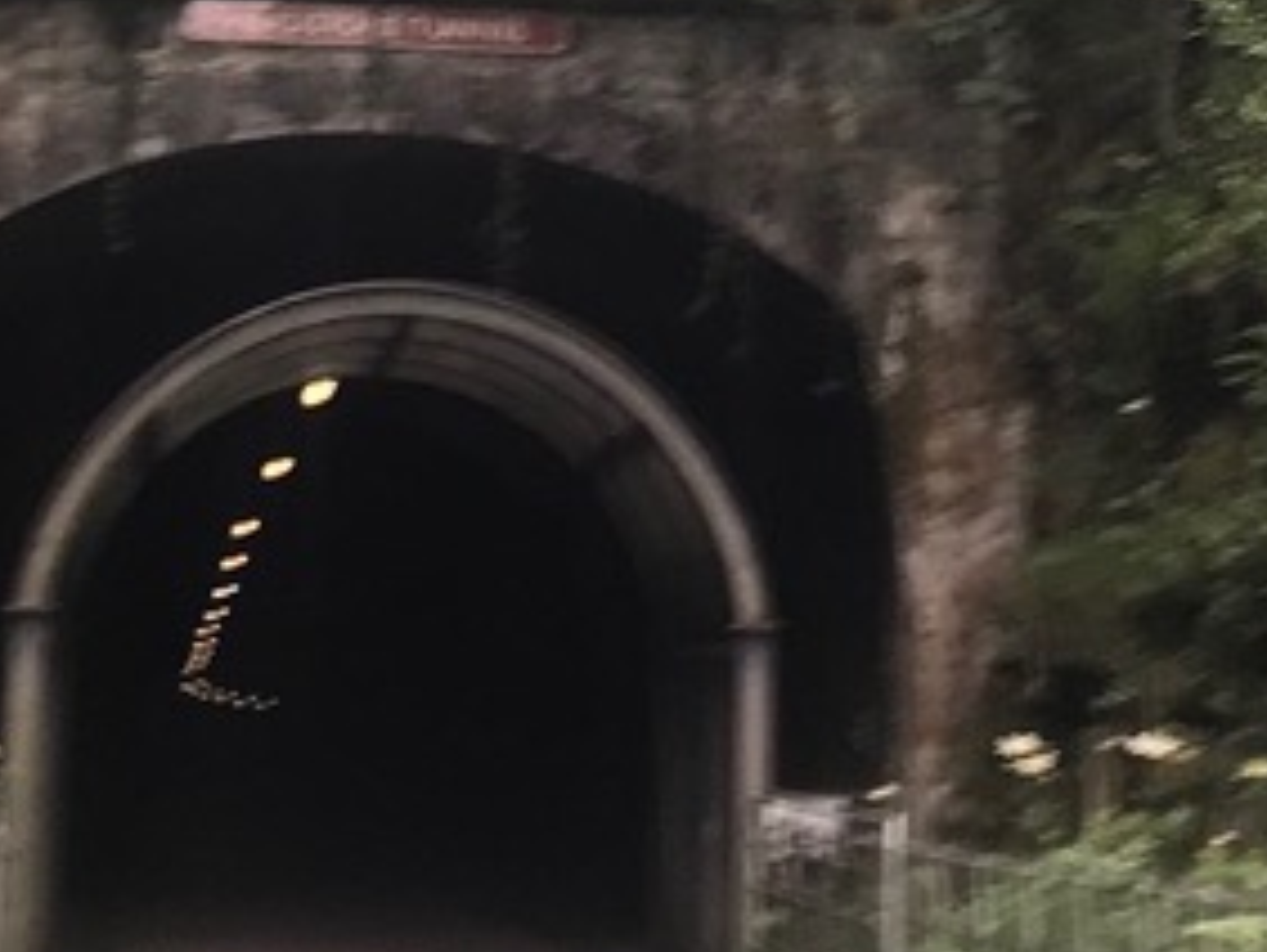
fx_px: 4652
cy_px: -283
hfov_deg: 15.5
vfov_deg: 11.4
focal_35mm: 127
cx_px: 746
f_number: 1.8
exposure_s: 1/50
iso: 25
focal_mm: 3.99
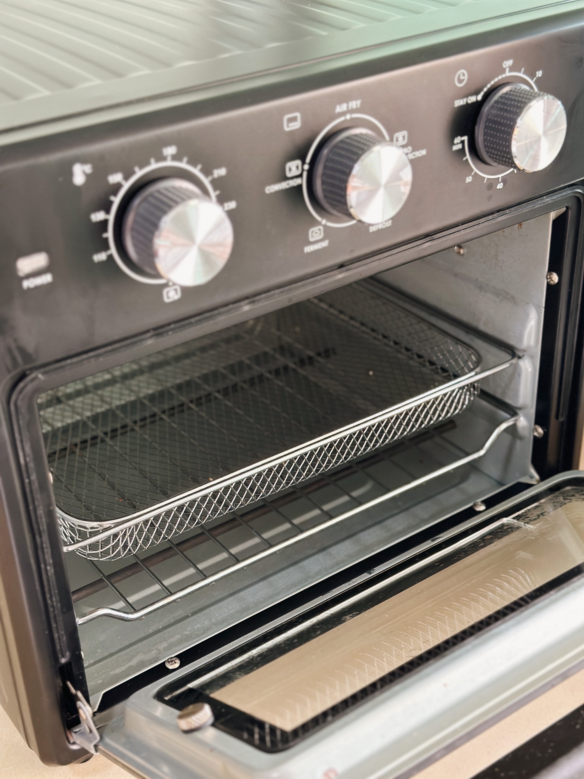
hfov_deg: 30.3
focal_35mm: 48
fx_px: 1080
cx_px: 292
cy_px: 390
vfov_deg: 39.7
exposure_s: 1/50
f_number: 1.78
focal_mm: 6.86
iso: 400
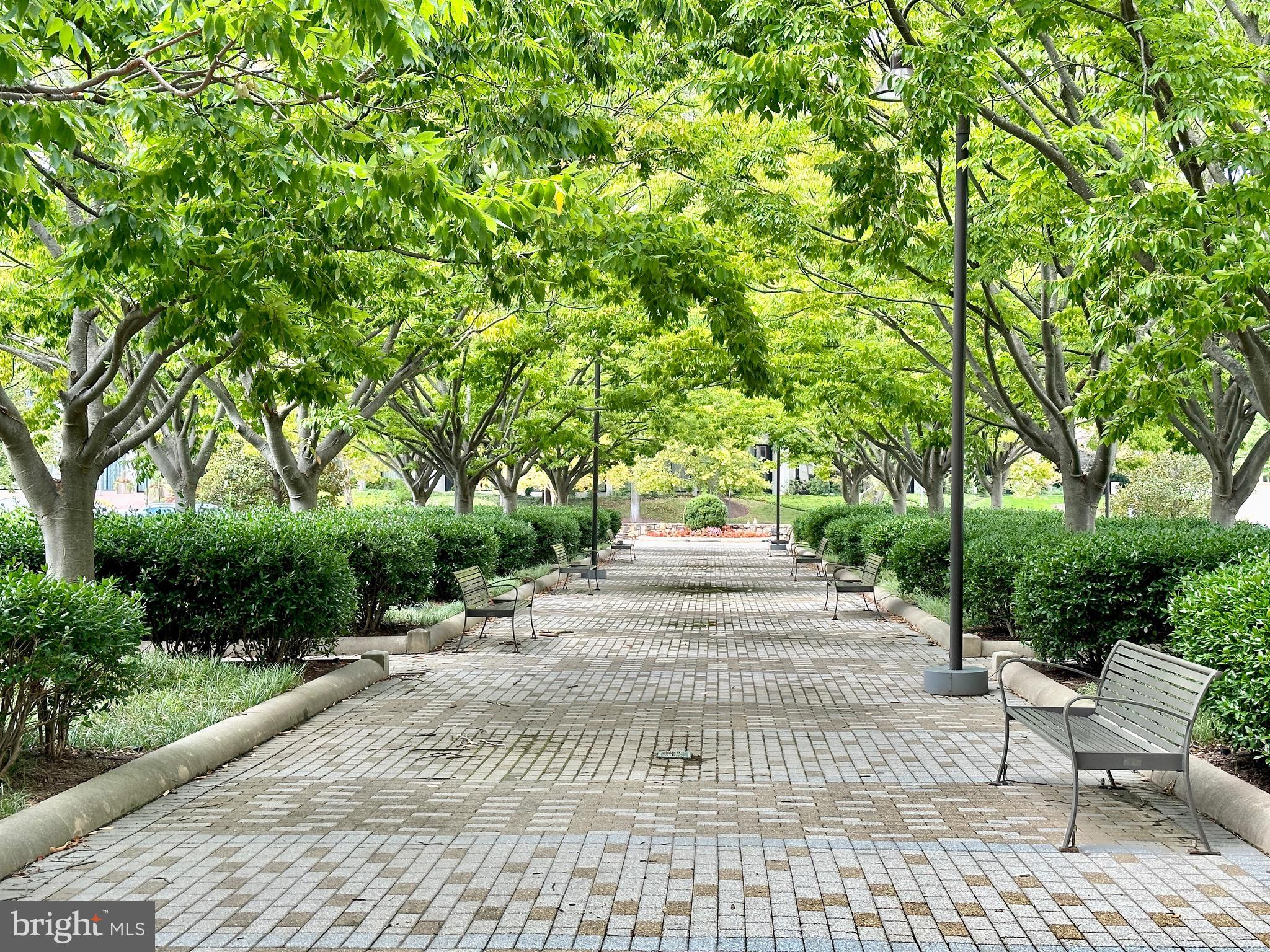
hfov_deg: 39.7
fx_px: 1761
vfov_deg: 30.3
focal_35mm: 48
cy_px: 476
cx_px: 635
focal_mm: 6.86
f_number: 1.78
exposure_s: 1/281
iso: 64
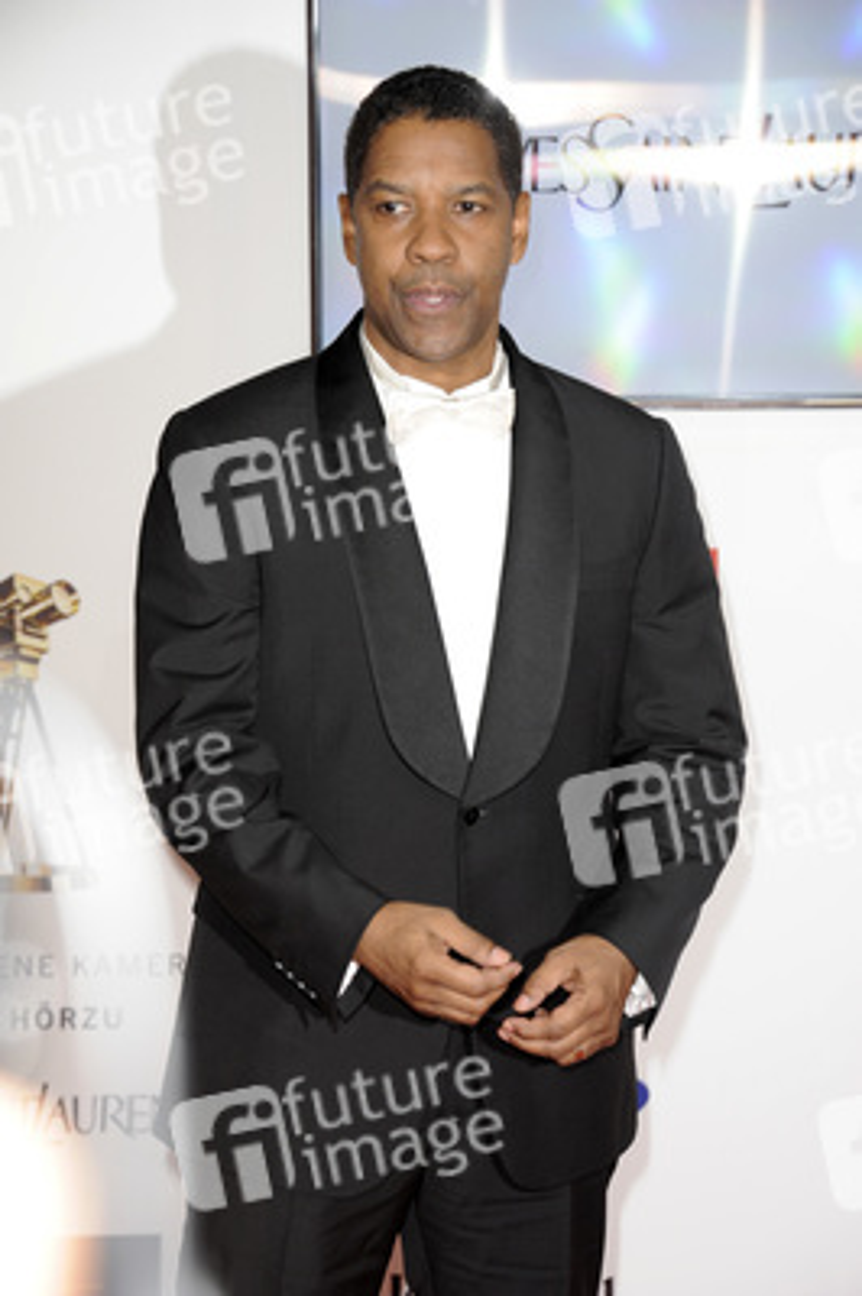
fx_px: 3778
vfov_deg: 19.5
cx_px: 431
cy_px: 648
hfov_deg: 13.0
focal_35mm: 105
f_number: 6.3
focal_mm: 105
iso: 1000
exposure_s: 1/200
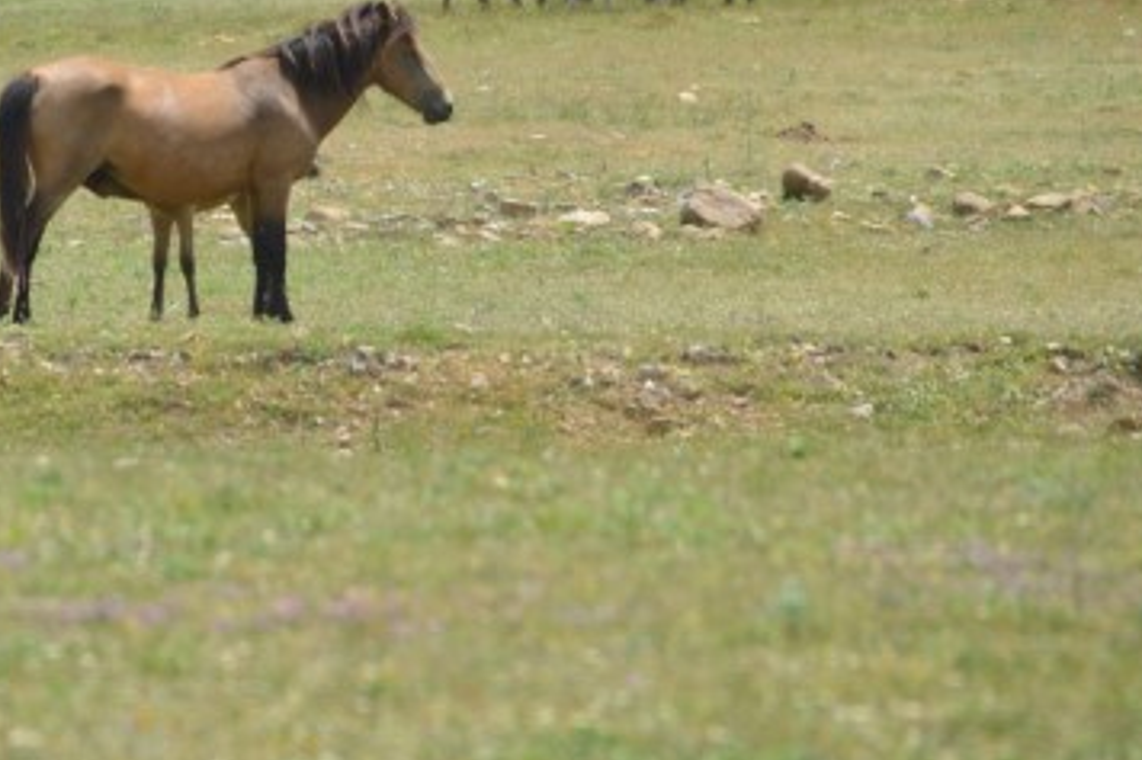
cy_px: 16
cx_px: 300
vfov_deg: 1.8
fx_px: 24160
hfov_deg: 2.7
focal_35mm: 762
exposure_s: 1/500
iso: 200
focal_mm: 250
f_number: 6.3
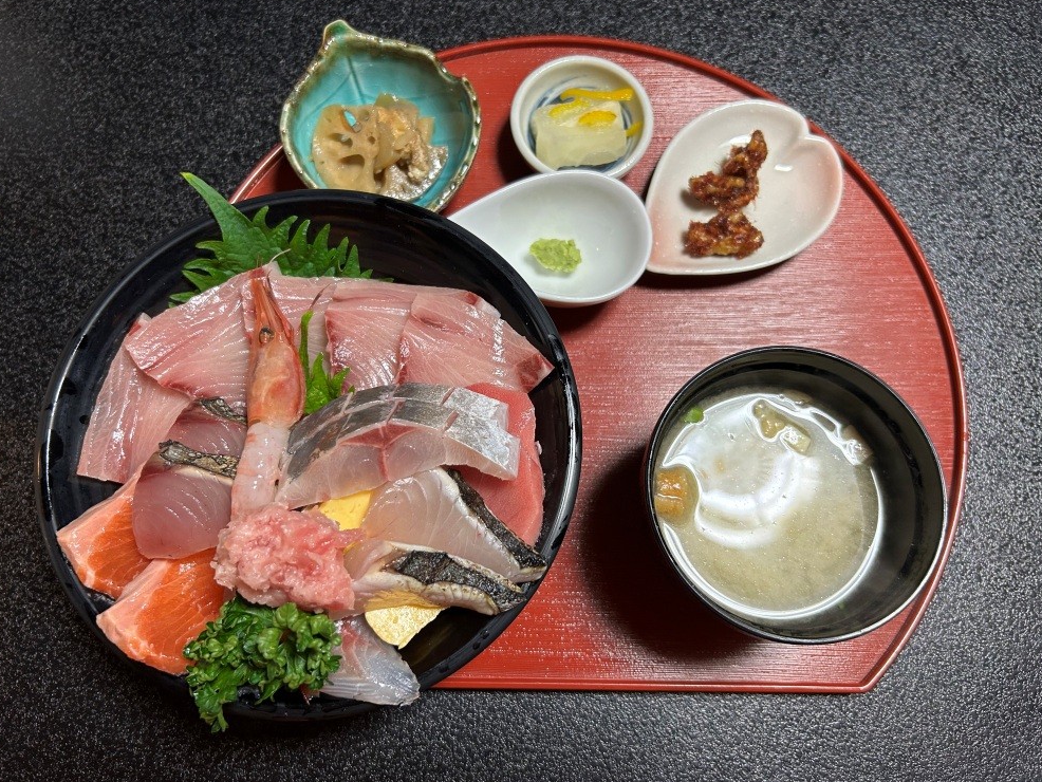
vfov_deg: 51.4
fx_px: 813
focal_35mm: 27
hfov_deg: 65.3
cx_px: 510
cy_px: 392
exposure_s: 1/60
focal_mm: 5.7
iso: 125
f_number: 1.5
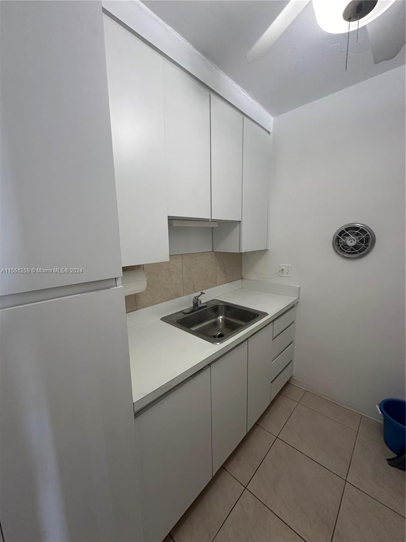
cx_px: 203
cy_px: 271
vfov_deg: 102.1
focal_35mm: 14
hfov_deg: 85.7
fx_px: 219
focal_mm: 2.22
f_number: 2.2
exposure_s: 1/60
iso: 160
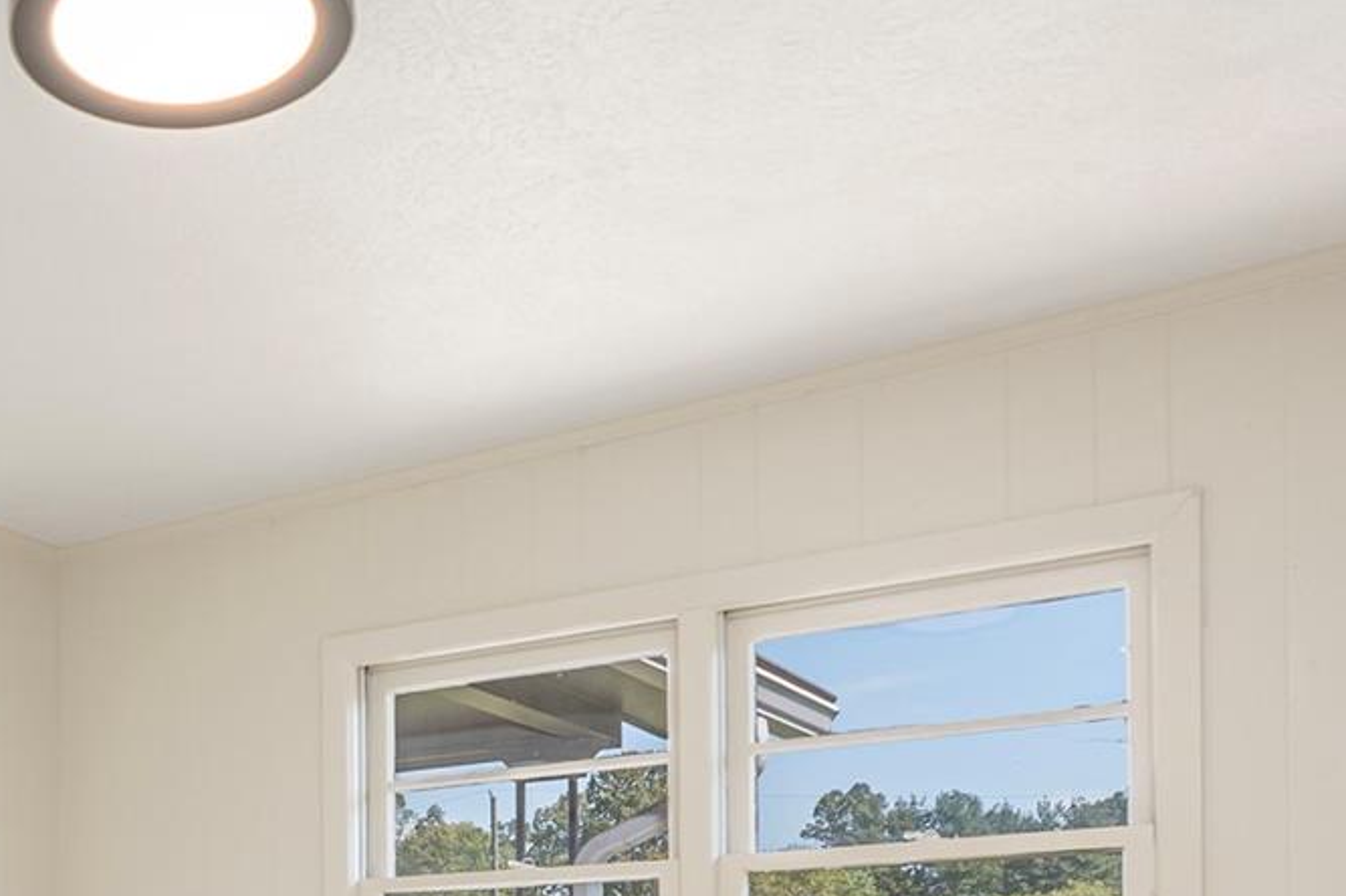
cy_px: 1036
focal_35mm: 43
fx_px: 1607
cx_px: 137
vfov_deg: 27.8
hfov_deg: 41.8
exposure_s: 1/125
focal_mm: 14
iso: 320
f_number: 7.1
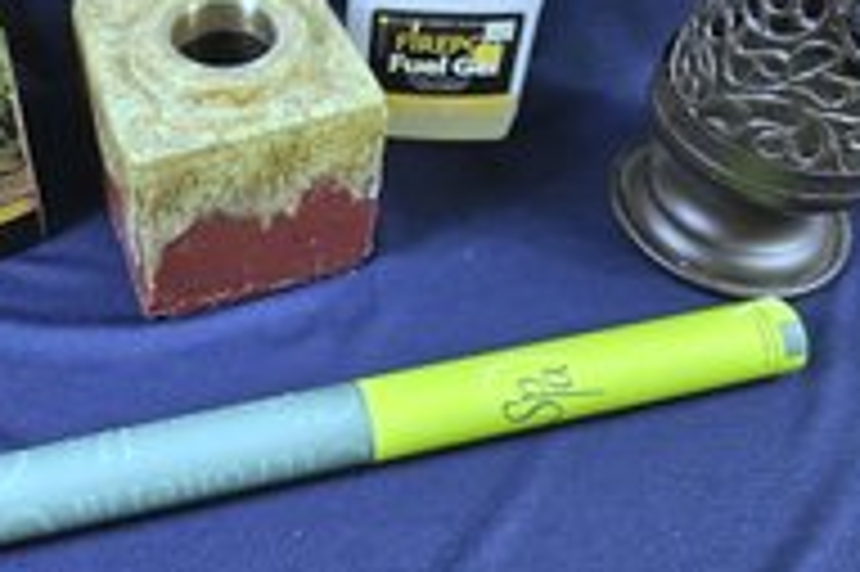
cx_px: 295
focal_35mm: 43
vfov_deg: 30.3
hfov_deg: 44.9
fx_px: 1026
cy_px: 101
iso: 800
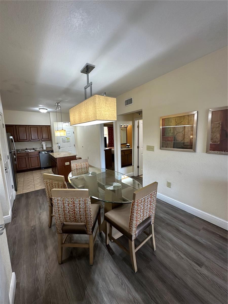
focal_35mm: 14
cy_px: 152
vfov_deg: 102.1
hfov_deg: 85.7
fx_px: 123
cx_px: 114
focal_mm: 2.22
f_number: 2.2
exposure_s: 1/60
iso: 200
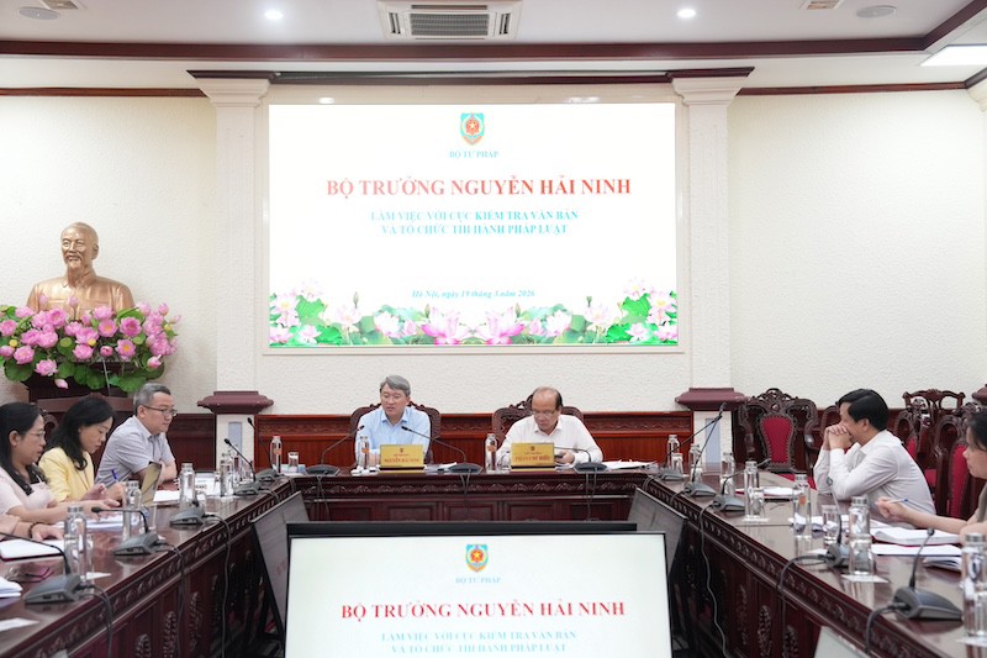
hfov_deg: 43.6
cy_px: 329
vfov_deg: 29.9
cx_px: 494
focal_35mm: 45
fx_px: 1233
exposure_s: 1/160
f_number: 4.5
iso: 2500
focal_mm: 45
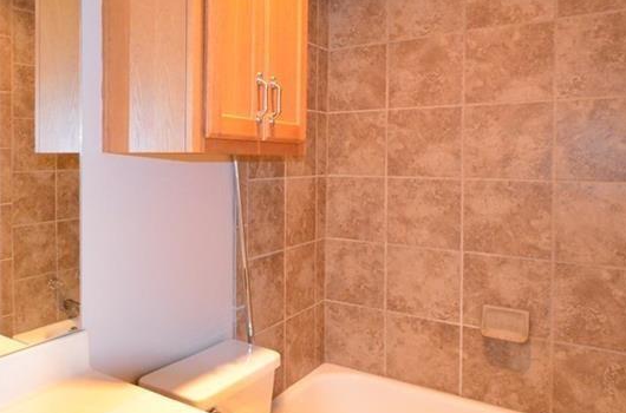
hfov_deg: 60.5
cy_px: 150
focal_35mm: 29
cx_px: 161
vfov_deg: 44.3
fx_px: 503
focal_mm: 10
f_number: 5.6
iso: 3600
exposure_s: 1/60
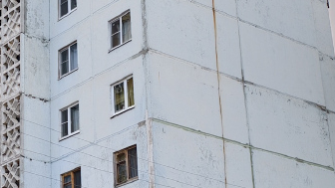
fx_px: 862
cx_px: 13
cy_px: 123
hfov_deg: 21.4
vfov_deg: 12.5
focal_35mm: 97
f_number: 1.57
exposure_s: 1/467
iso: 71
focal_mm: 6.54
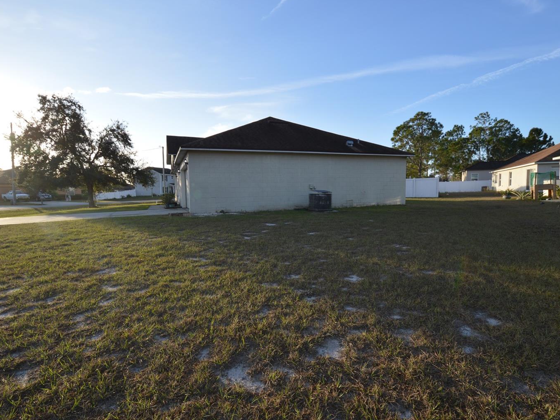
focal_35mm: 17
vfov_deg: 74.7
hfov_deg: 91.0
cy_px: 210
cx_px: 268
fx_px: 275
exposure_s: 1/160
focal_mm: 10
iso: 100
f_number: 6.3
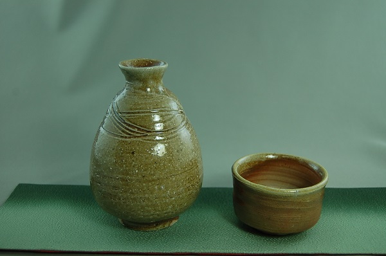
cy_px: 128
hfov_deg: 42.4
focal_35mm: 46
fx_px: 498
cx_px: 193
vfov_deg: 28.8
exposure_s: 1/30
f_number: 4.5
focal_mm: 31
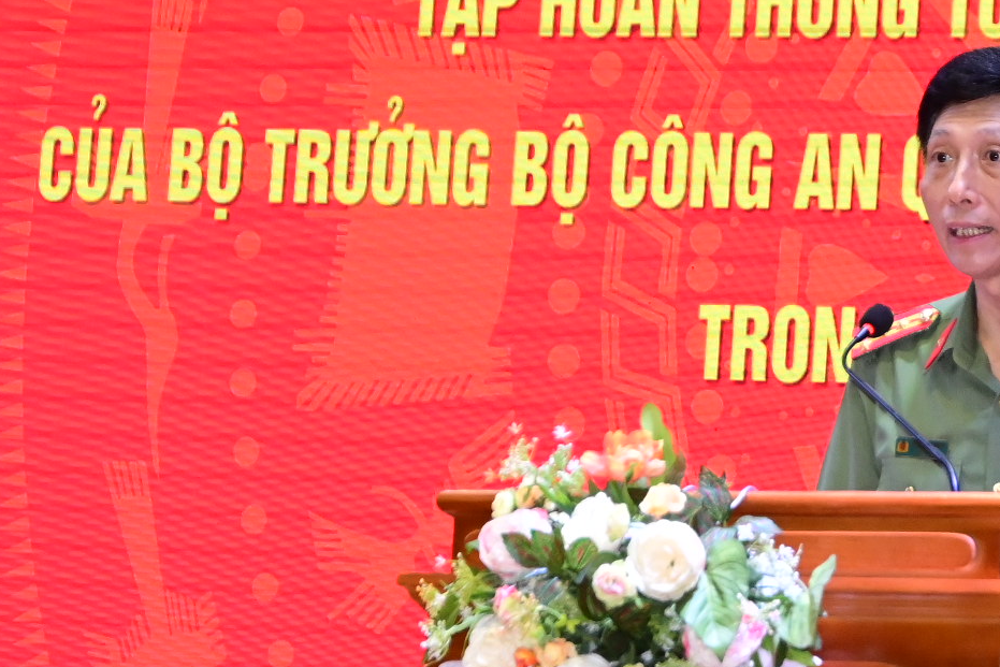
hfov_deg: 9.2
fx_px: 6167
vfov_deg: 6.2
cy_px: 202
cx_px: 853
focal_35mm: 222
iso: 2500
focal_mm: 70
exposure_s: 1/250
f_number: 5.3
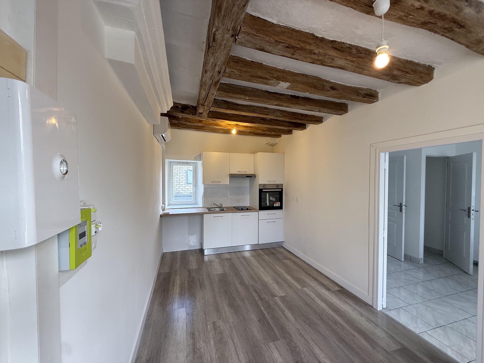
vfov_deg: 85.7
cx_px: 242
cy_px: 182
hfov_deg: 102.1
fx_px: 196
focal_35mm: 14
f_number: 2.2
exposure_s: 1/100
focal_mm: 2.22
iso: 125
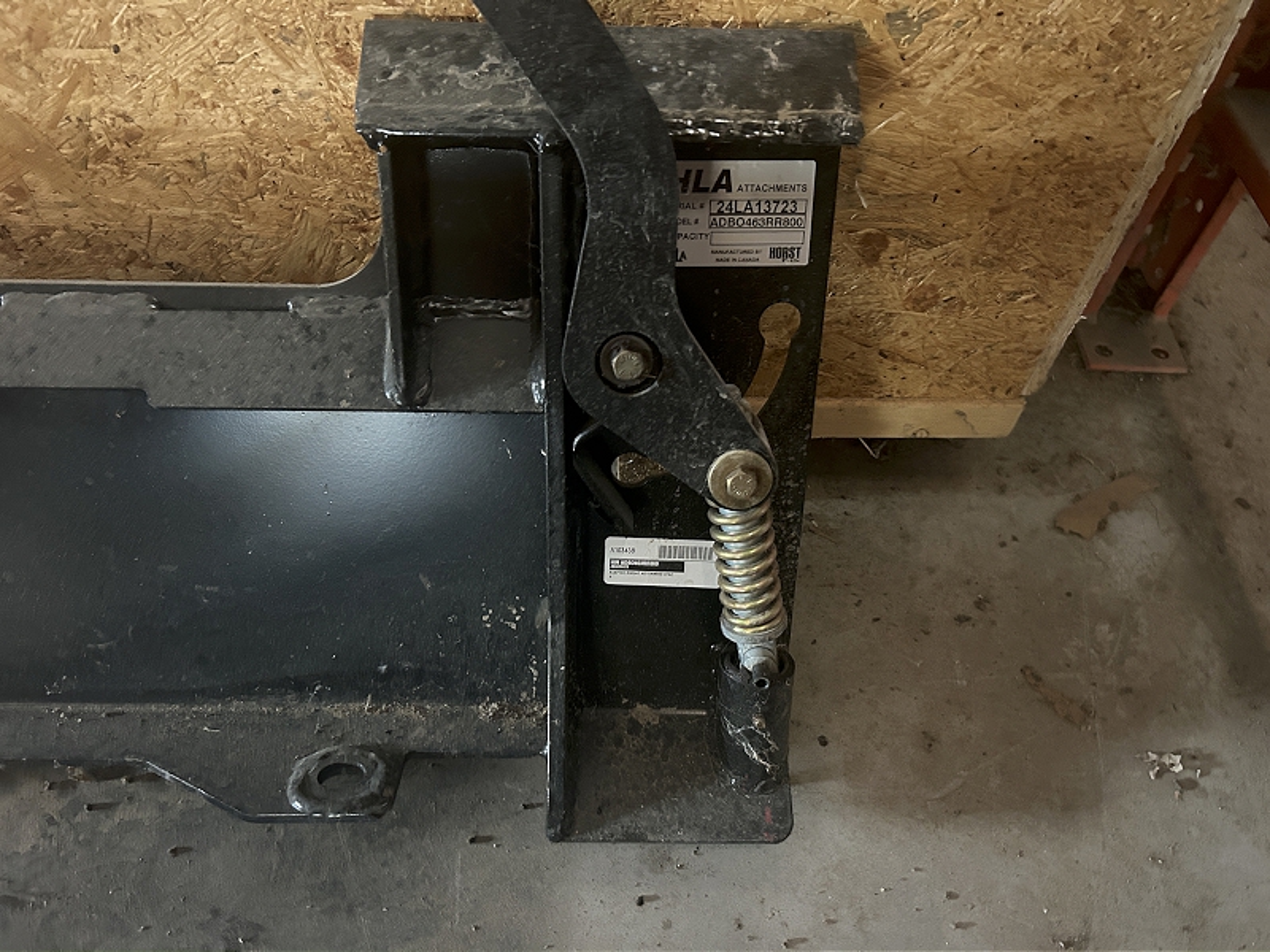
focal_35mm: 26
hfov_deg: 67.3
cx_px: 635
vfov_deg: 53.1
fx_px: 954
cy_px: 476
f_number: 1.5
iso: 800
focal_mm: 5.7
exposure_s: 1/30
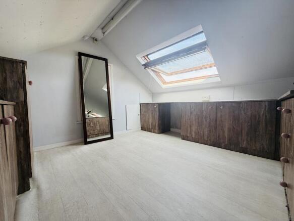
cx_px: 147
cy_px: 110
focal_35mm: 14
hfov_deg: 102.1
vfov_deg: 85.7
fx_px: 119
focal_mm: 2.22
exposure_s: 1/152
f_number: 2.2
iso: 64
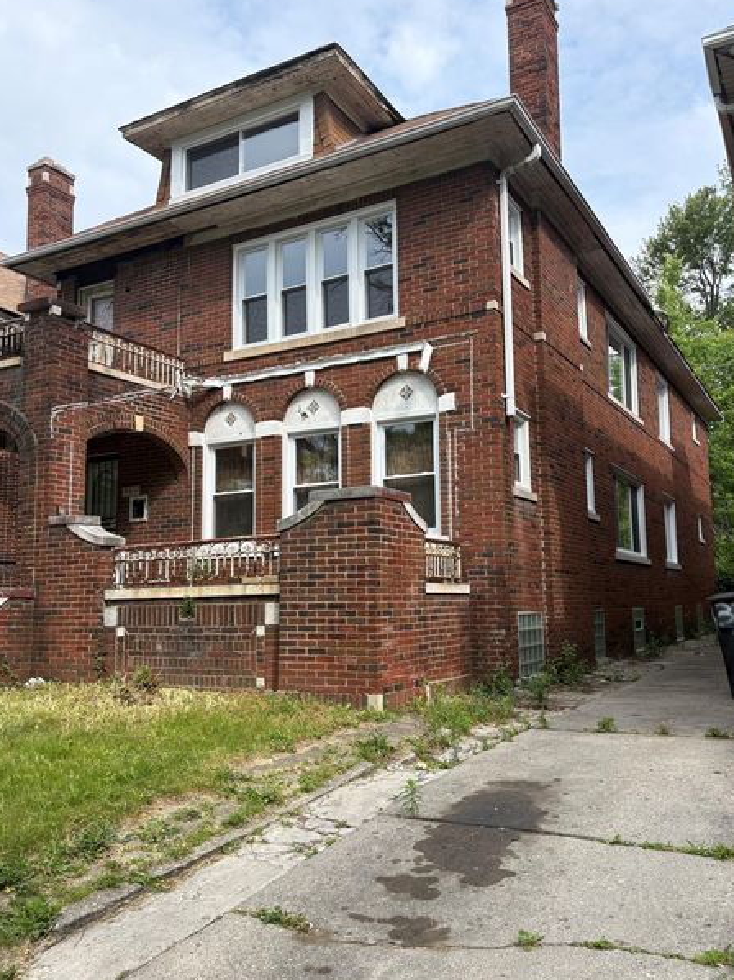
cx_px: 377
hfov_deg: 48.2
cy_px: 496
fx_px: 820
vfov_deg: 61.7
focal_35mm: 29
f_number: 1.6
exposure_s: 1/1550
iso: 64
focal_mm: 5.96
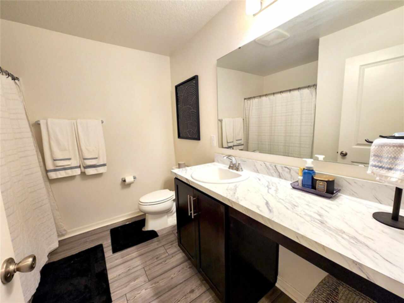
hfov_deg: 106.2
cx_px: 202
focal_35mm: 13
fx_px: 152
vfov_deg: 89.9
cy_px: 152
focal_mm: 2.2
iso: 125
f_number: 2.2
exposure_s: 1/60
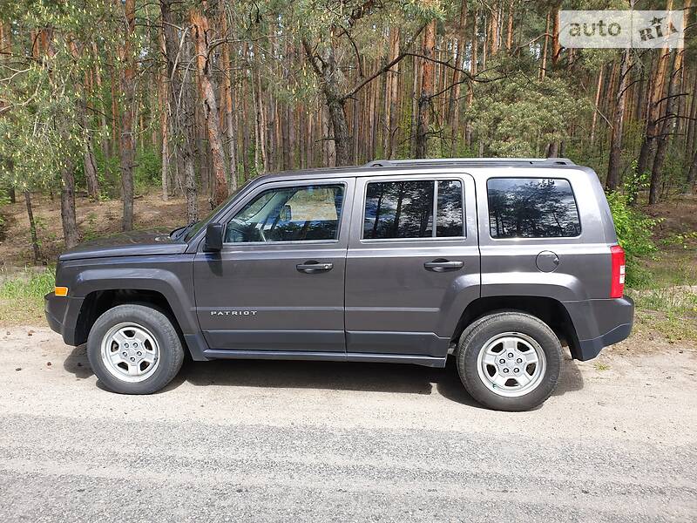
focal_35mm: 26
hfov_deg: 67.3
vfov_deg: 53.1
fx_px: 524
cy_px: 262
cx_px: 348
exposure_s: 1/348
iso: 50
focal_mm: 4.3
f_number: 2.4
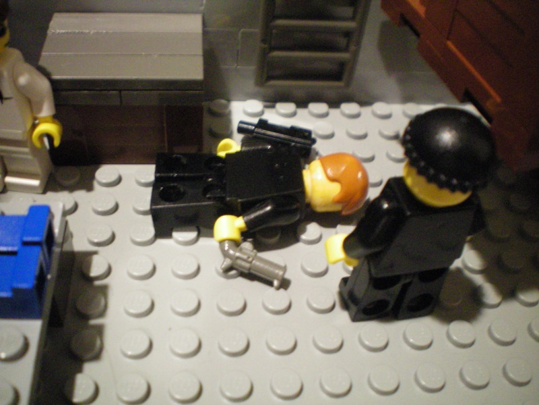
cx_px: 270
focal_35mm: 38
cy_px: 202
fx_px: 592
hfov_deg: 49.0
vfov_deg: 37.7
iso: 400
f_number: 3.1
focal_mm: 6.3
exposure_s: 1/8
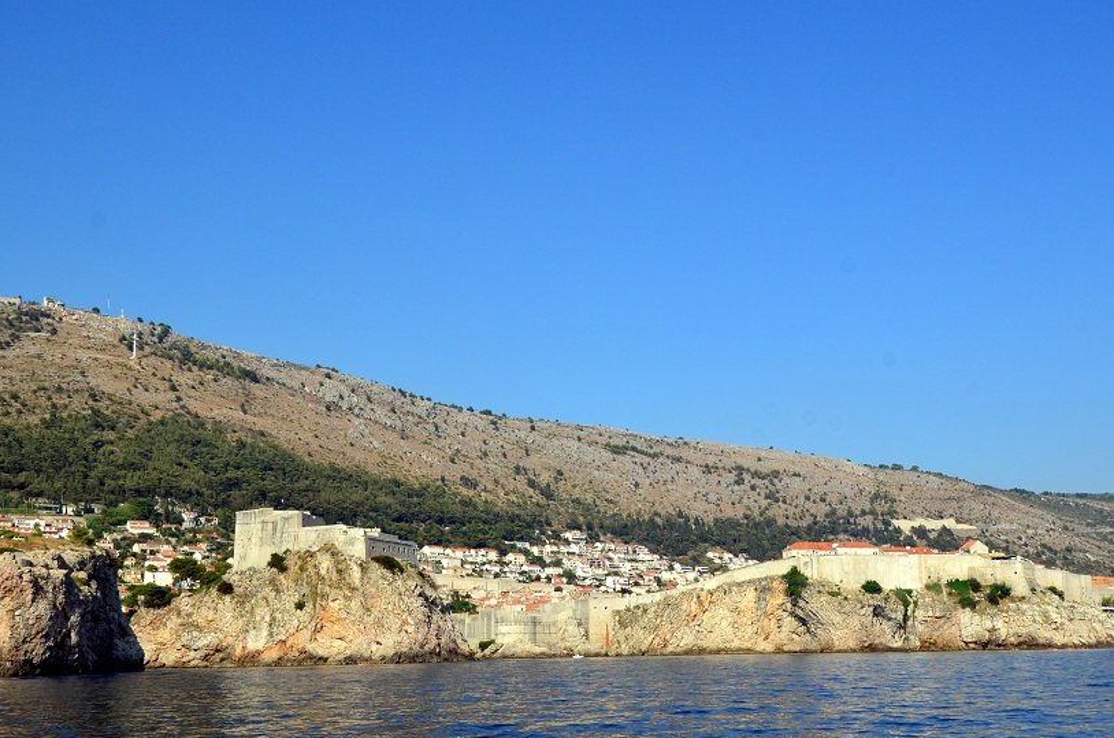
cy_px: 416
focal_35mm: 42
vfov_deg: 31.7
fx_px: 1297
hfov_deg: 46.5
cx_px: 590
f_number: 9
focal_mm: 24
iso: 640
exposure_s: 1/1250
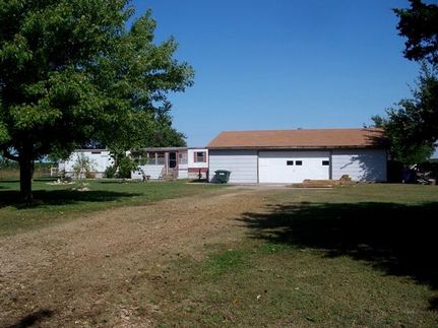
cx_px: 219
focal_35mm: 37
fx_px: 468
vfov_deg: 38.6
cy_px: 164
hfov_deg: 50.2
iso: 64
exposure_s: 1/800
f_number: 4
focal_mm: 7.8
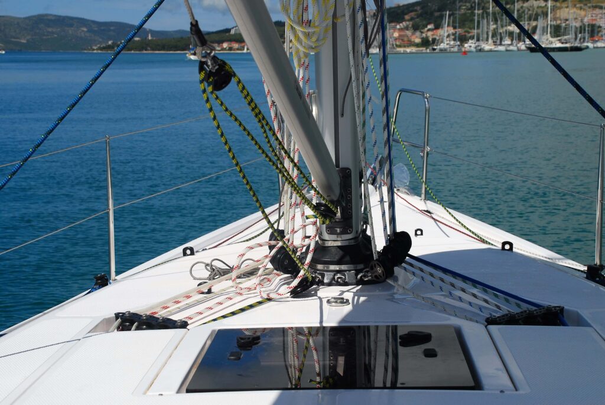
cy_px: 202
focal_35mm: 72
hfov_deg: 28.0
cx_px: 302
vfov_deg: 19.0
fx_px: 1212
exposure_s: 1/500
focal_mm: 48
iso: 125
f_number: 11
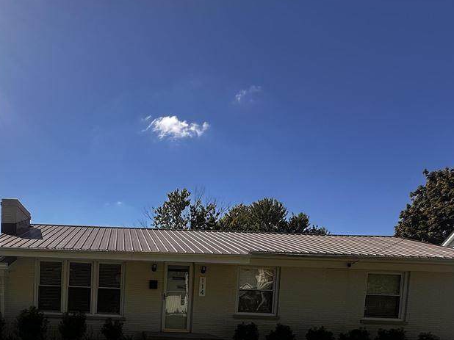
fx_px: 380
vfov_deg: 42.1
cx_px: 111
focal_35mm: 29
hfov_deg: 58.3
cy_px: 336
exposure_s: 1/1072
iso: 40
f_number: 2.2
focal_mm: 2.22
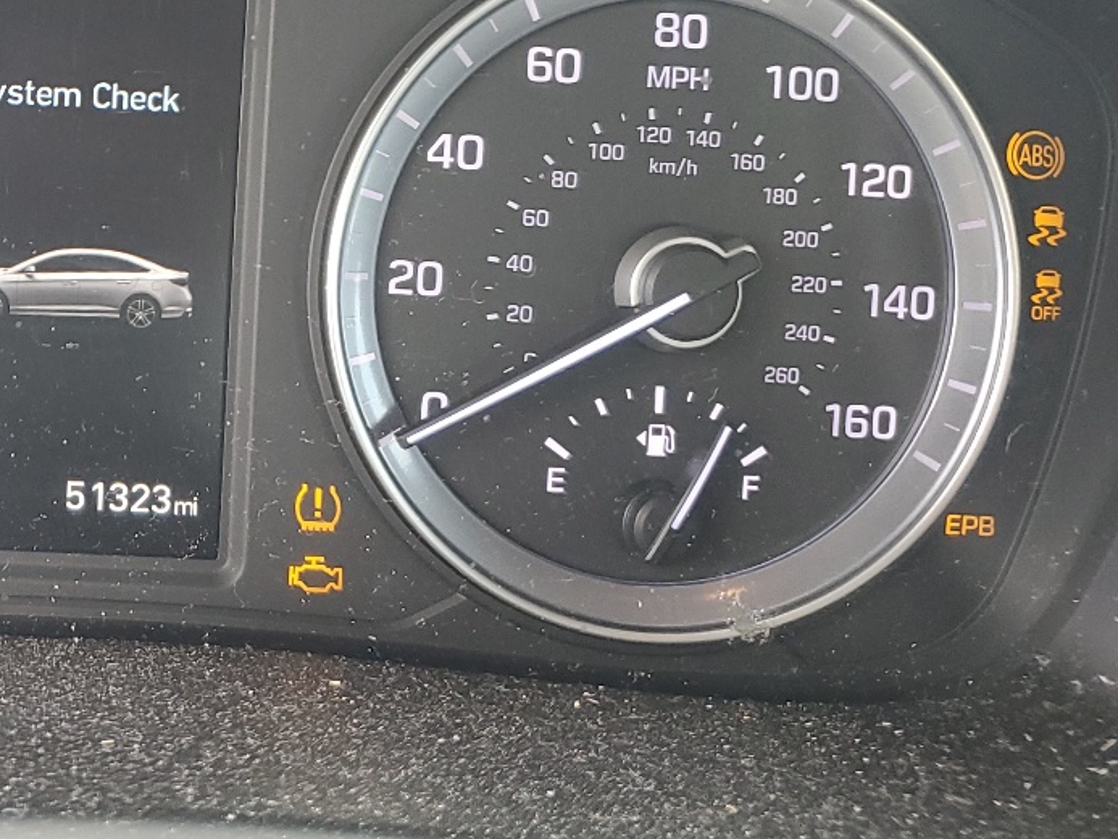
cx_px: -55
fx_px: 1938
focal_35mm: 60
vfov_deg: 24.0
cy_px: 147
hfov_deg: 29.6
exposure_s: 1/60.2
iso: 67
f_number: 1.5
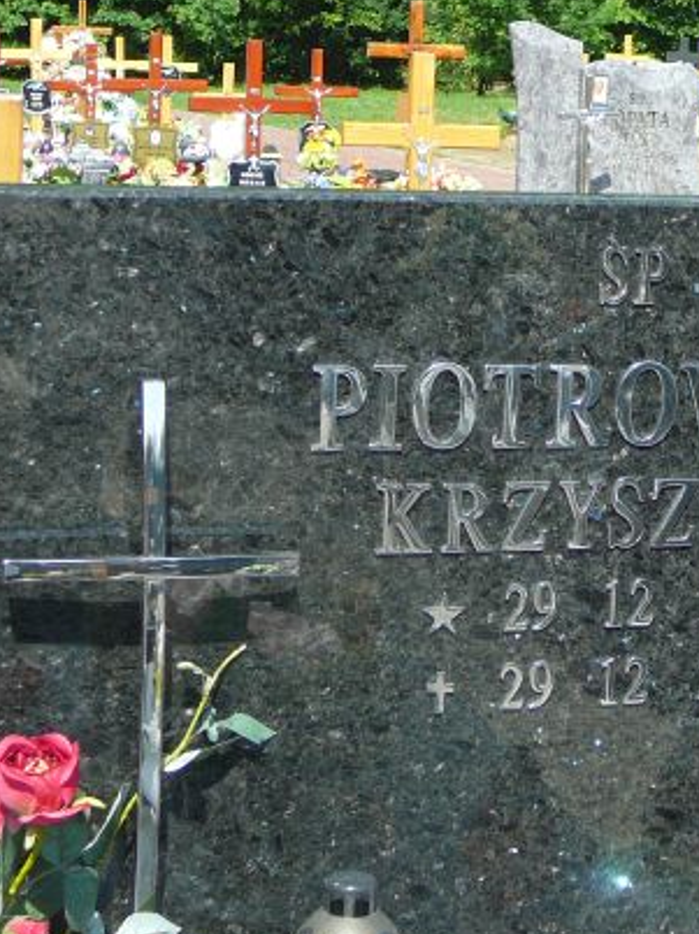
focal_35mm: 94
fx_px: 2534
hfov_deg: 15.5
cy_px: 483
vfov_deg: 20.9
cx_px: 618
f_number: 3.5
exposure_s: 1/400
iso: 80
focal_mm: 8.7
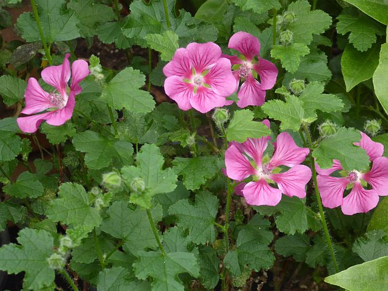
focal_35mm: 143
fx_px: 1603
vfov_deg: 10.4
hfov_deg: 13.8
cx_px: 194
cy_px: 146
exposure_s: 1/60
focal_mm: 25.6
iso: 400
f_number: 5.4
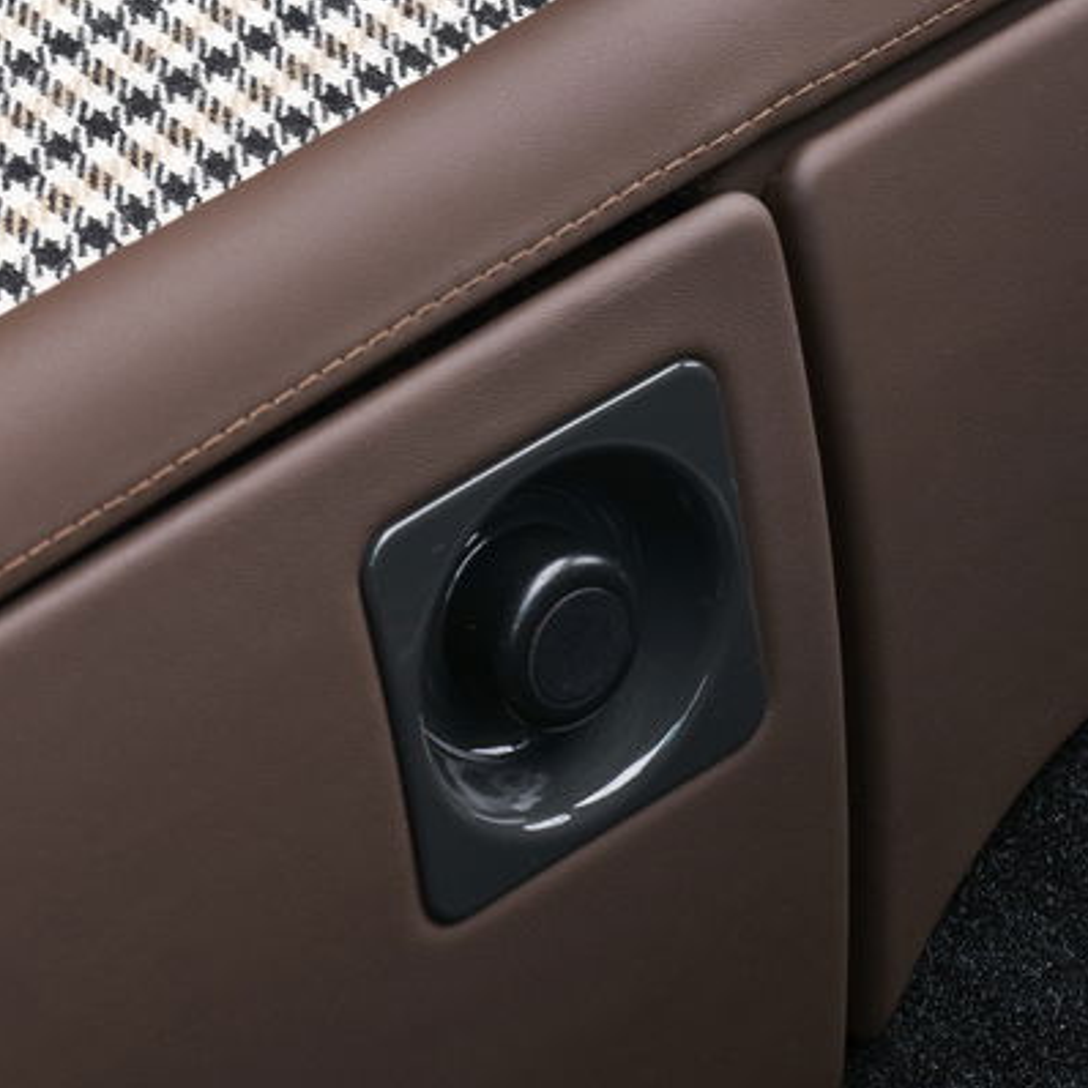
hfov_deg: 11.3
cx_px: -5
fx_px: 5441
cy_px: 230
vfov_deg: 11.4
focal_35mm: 153
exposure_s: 1/125
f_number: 8
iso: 160
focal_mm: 70
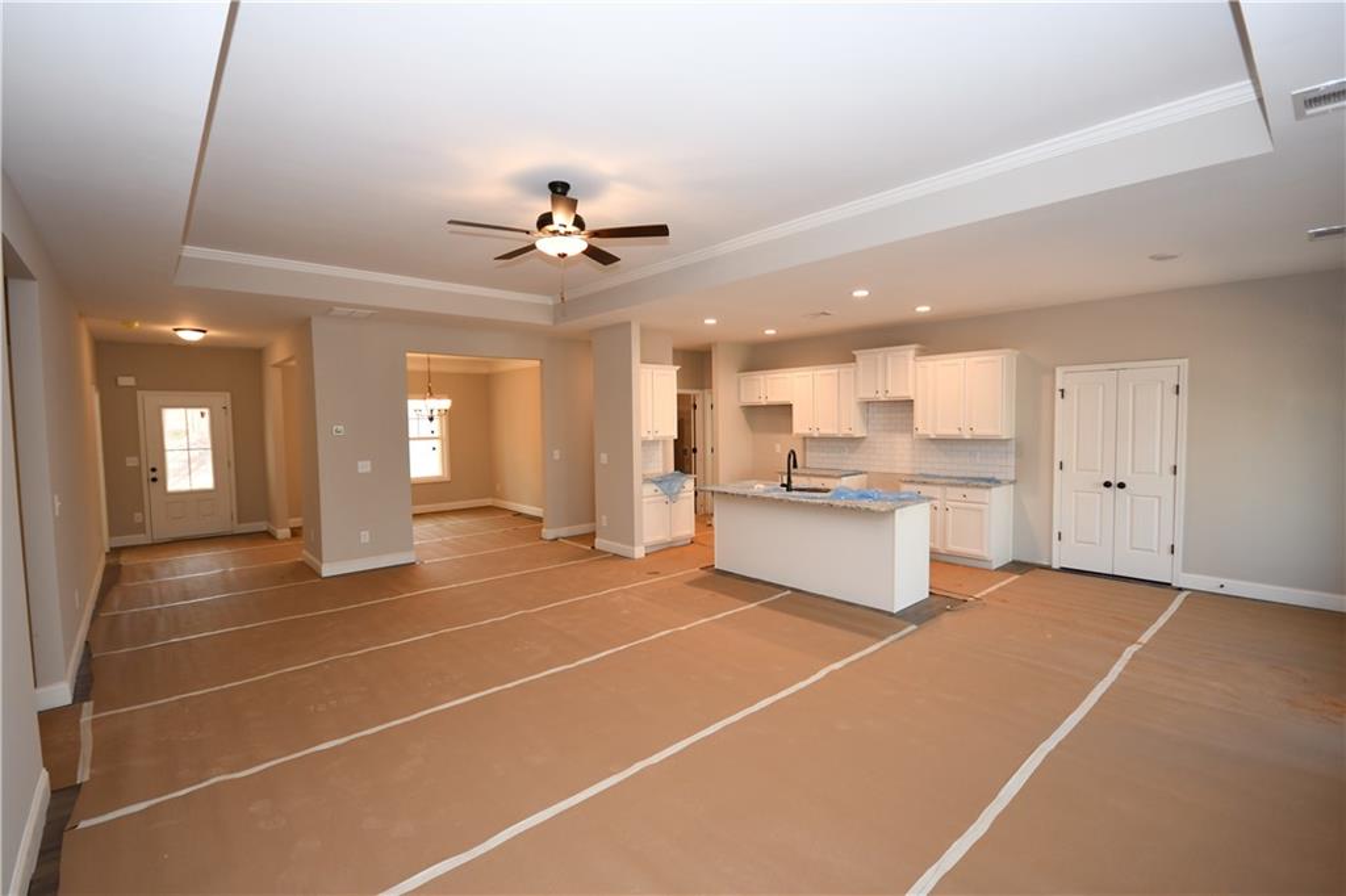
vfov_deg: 77.3
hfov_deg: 100.4
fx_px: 561
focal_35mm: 15
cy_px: 448
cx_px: 673
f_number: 4
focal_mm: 10
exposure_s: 1/60
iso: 400
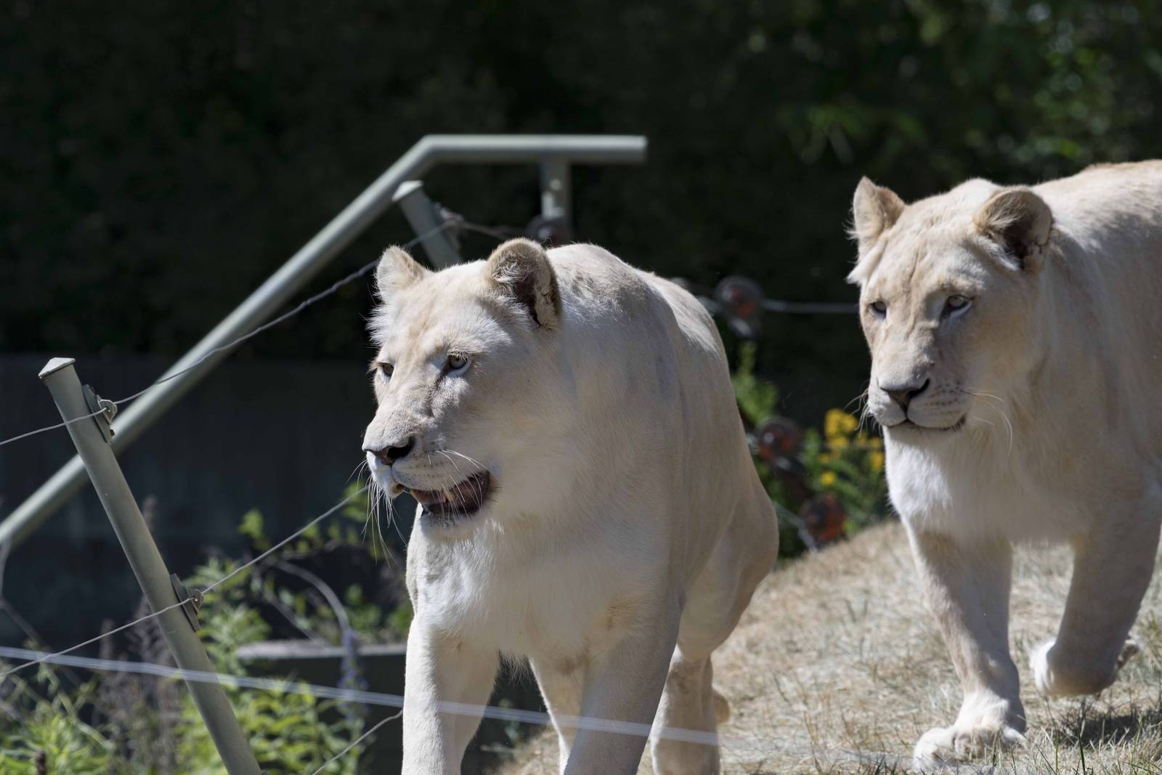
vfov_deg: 3.2
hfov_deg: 4.7
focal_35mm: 435
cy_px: 388
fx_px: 14041
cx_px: 581
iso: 250
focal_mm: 290
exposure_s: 1/1250
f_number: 5.6
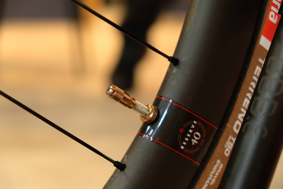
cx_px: 142
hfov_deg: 24.5
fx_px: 652
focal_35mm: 83
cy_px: 94
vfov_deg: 16.5
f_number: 4
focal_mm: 55
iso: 800
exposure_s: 1/50
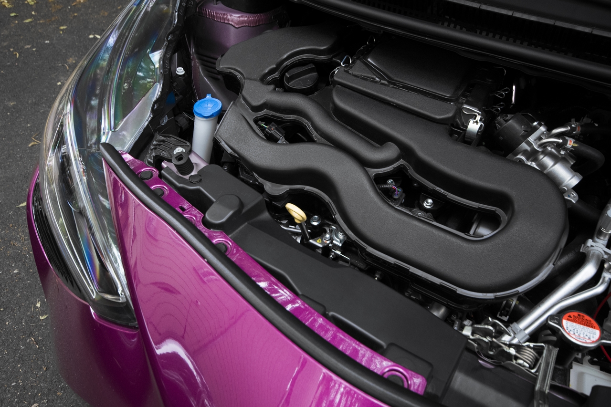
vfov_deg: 45.7
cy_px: 204
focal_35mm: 28
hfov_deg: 64.6
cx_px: 306
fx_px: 484
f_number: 5.6
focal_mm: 19
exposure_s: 1/60
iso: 1250
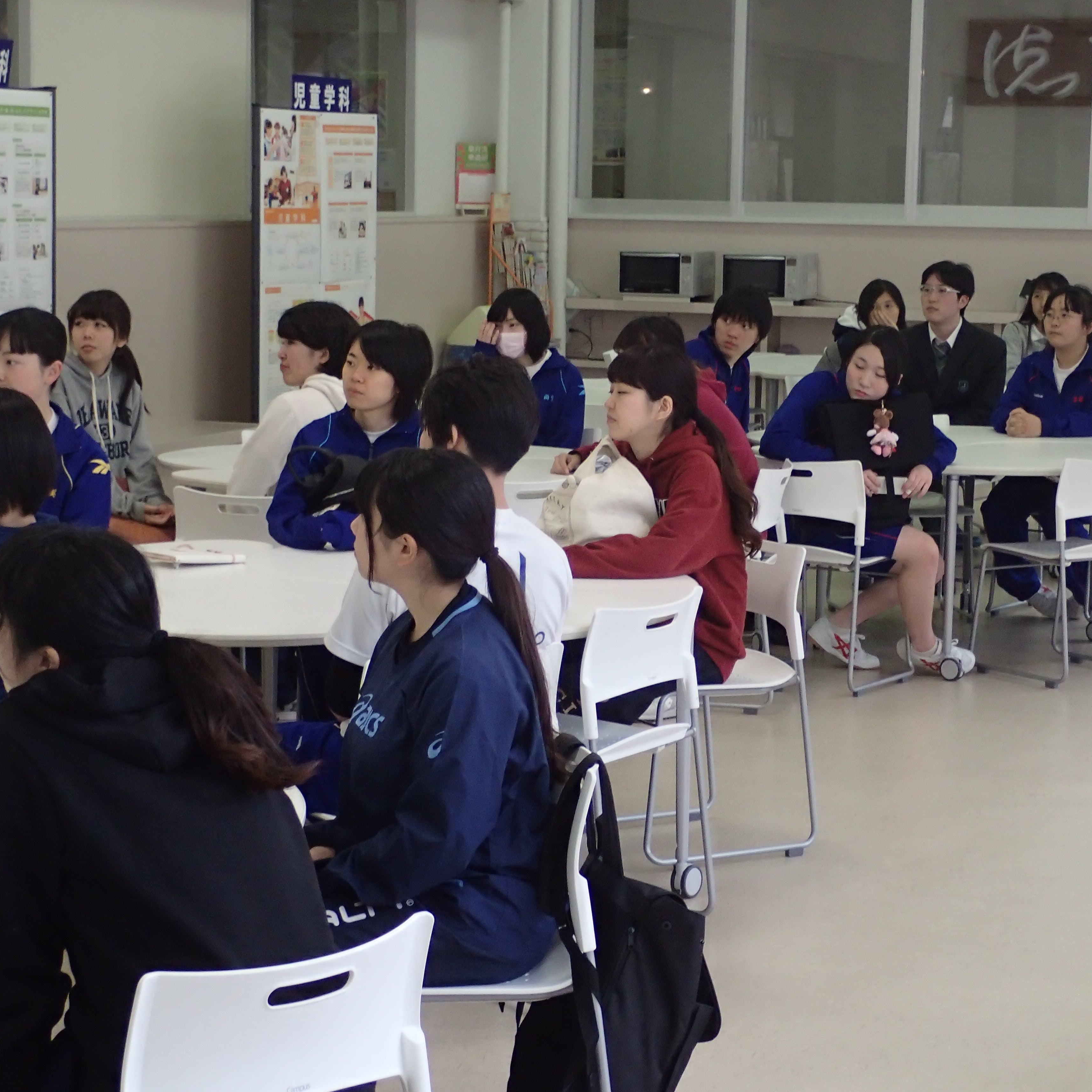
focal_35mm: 77
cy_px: 549
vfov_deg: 22.5
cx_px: 572
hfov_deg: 22.5
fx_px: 2748
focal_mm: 11.78
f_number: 3.8
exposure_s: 1/60
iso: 500
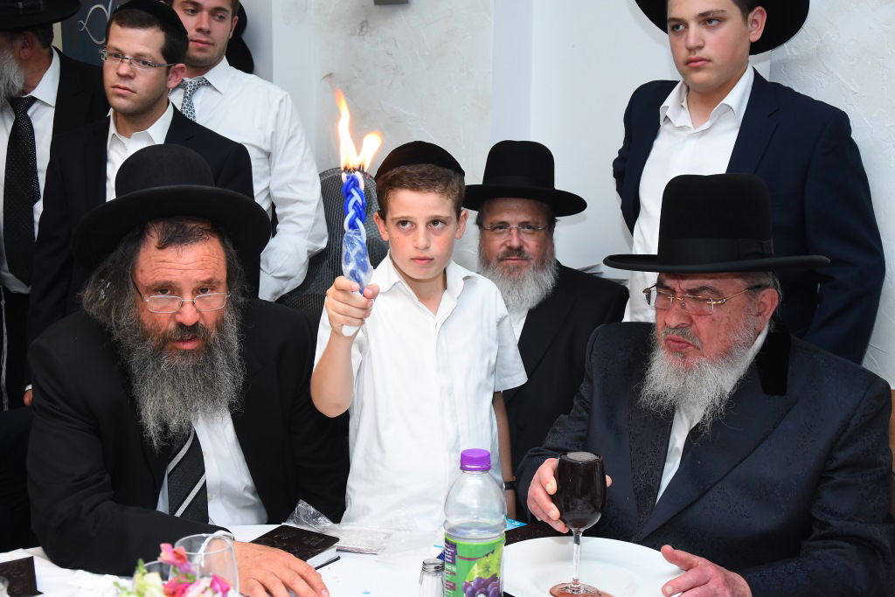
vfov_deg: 26.5
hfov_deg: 38.9
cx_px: 448
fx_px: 1268
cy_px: 298
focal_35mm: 51
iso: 640
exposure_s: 1/80
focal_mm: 34
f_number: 5
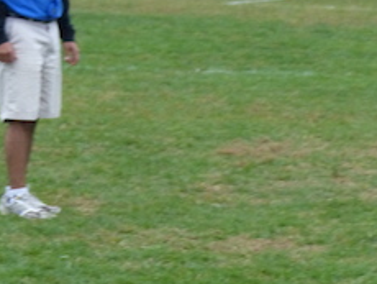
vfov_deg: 4.4
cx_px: 14
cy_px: 268
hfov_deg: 5.9
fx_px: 3663
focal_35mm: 336
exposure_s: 1/400
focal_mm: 26.1
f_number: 2.8
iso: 400
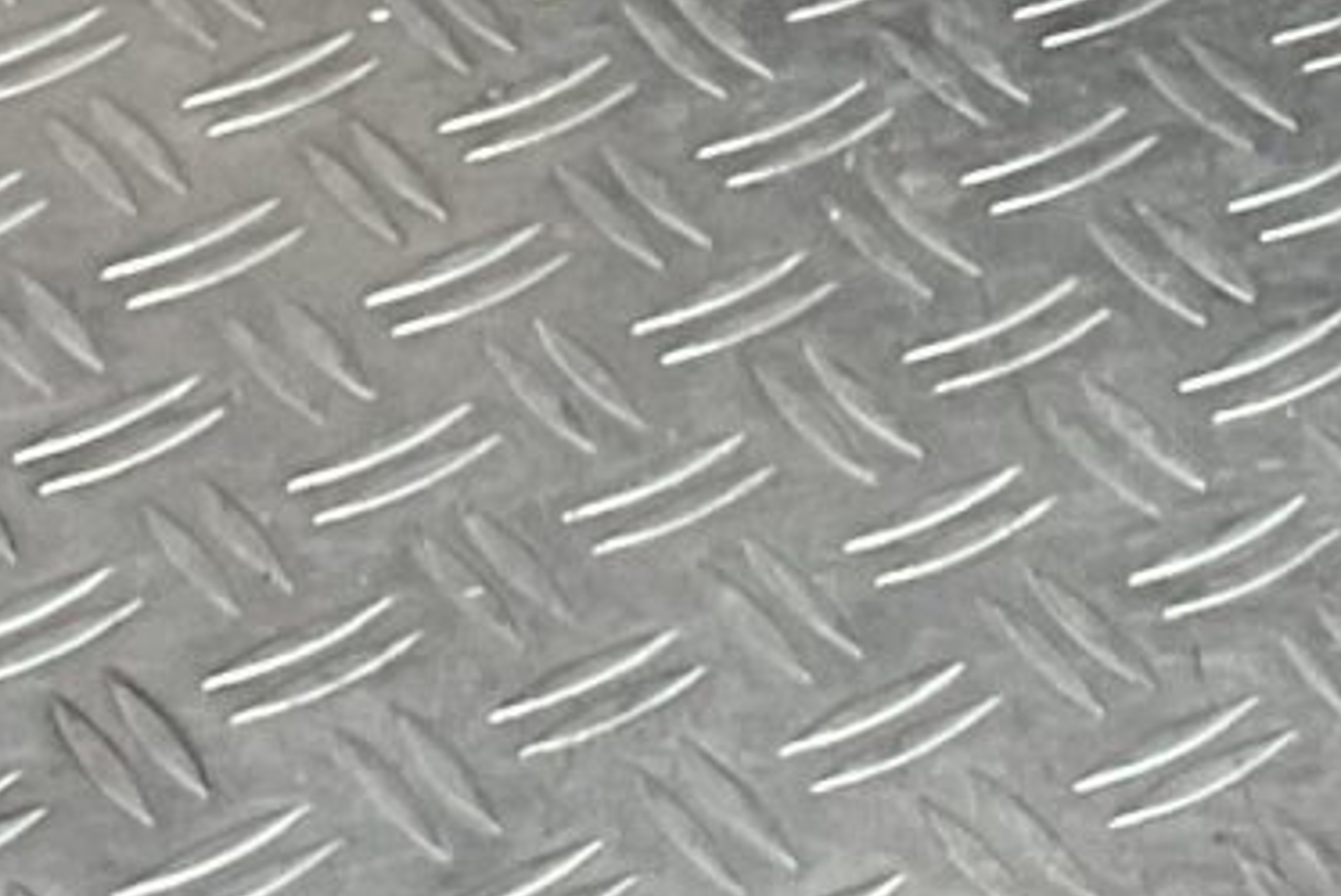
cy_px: -1389
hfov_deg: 9.9
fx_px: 7713
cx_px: 827
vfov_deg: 6.3
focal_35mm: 207
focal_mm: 3
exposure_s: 1/50
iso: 64
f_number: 1.8
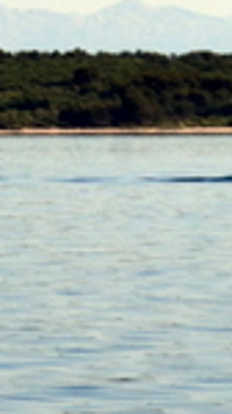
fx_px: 5057
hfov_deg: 2.5
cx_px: -801
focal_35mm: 461
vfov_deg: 4.7
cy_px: 80
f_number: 11
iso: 250
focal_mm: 55
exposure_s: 1/500
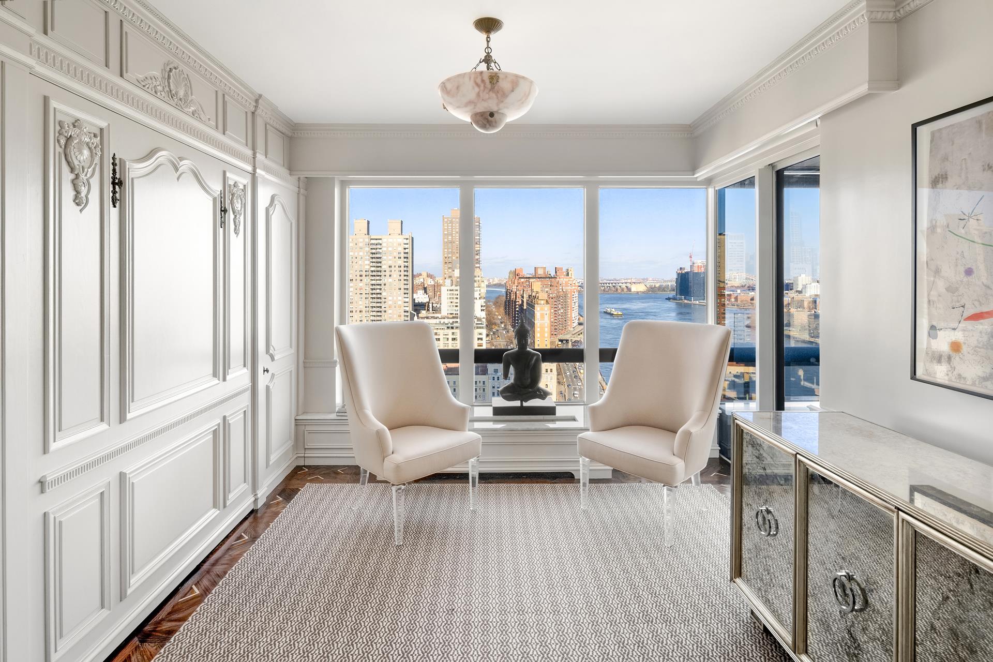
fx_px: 469
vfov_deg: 70.4
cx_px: 496
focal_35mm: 17
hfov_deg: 93.3
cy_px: 331
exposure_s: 1/8
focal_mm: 17
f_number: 13
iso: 1000
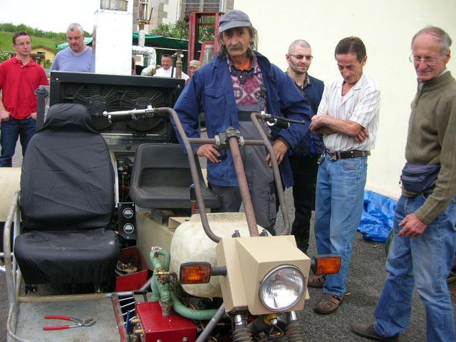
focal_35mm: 35
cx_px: 228
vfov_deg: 40.7
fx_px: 461
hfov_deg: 52.6
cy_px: 171
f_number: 2.8
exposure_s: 1/186
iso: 50
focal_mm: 5.8
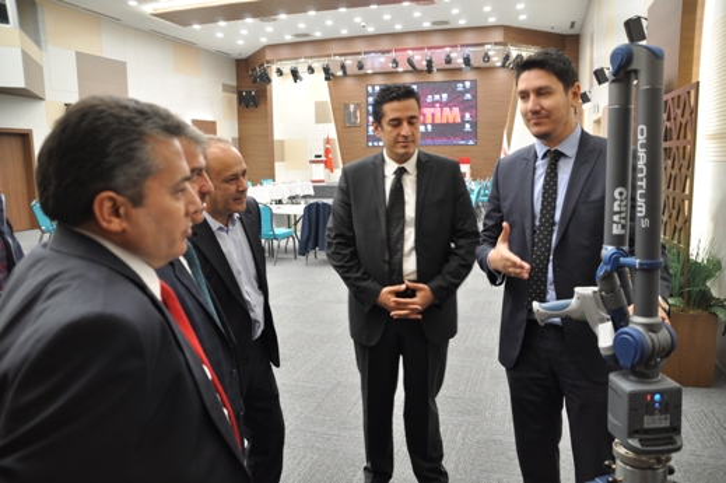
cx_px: 363
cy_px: 242
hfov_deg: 67.4
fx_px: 544
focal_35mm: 27
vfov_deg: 47.8
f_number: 3.5
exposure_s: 1/20
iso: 320
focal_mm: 18
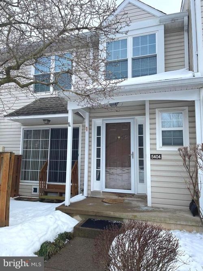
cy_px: 136
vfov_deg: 67.3
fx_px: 203
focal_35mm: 26
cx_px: 102
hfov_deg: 53.0
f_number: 1.6
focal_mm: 4.2
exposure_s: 1/1416
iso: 32
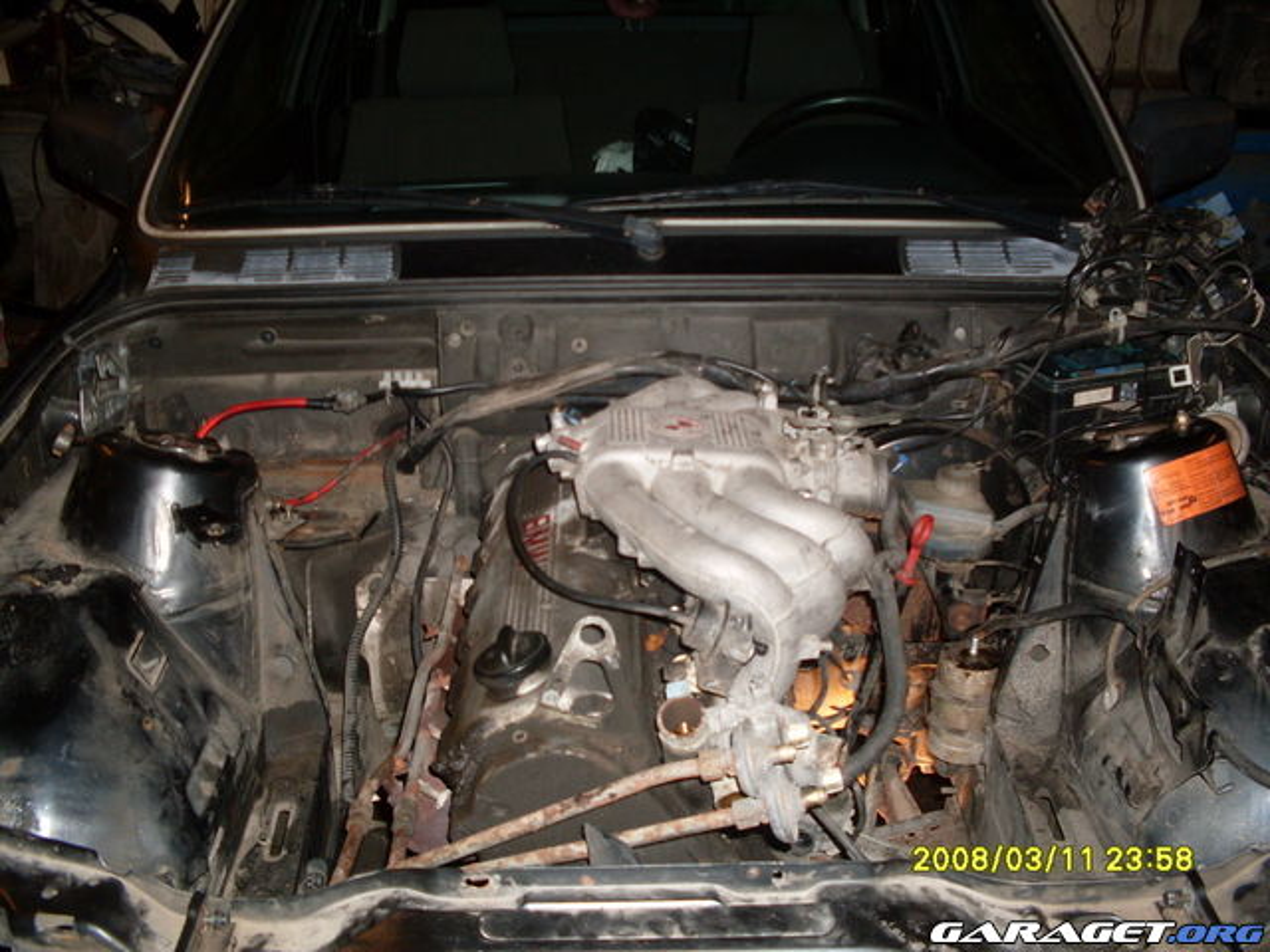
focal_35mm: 38
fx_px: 1394
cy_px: 476
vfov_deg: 37.7
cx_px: 635
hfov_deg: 49.0
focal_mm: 6.3
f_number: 2.8
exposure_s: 1/45
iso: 100
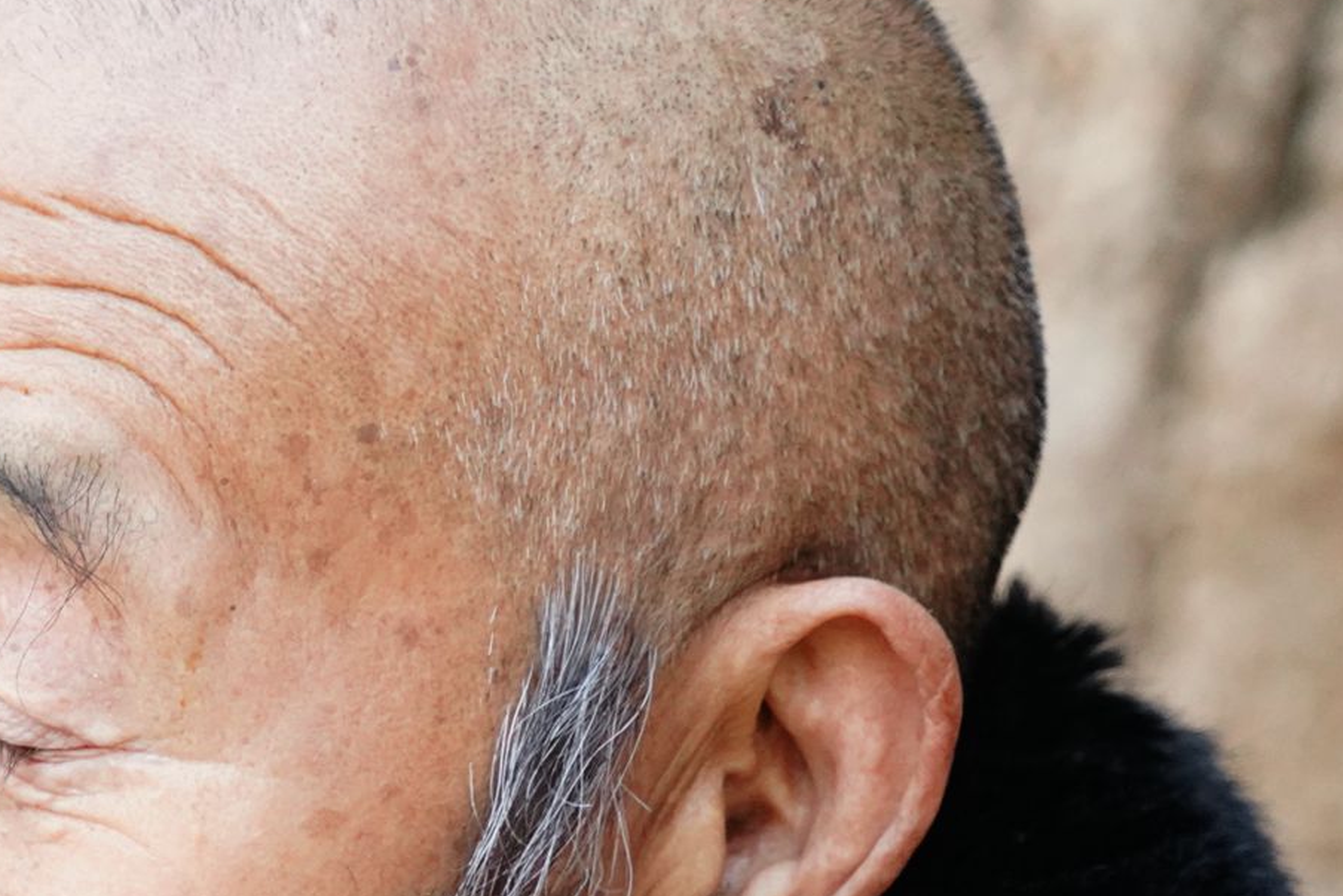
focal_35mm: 743
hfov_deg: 2.8
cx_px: -31
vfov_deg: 1.9
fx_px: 27721
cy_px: 1080
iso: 3200
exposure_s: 1/250
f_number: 6.3
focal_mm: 240
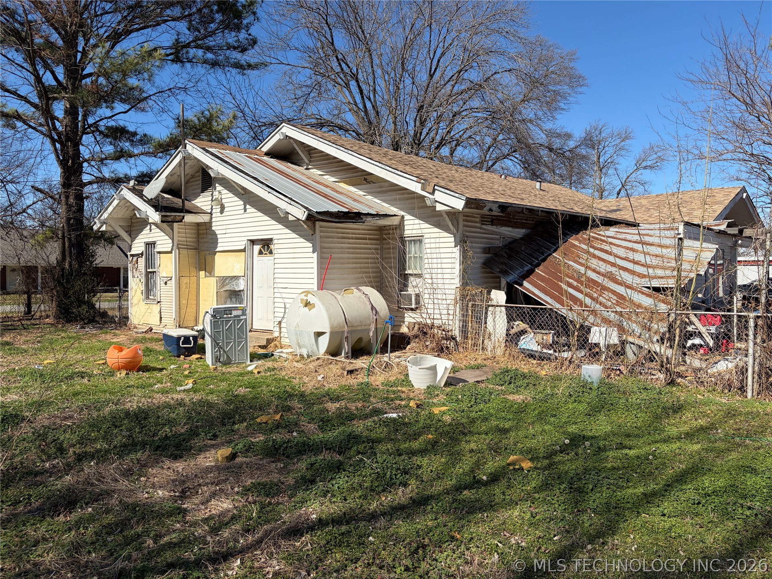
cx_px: 386
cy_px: 290
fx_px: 580
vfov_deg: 53.1
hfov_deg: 67.3
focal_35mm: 26
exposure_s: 1/5348
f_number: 1.6
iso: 64
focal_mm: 5.96
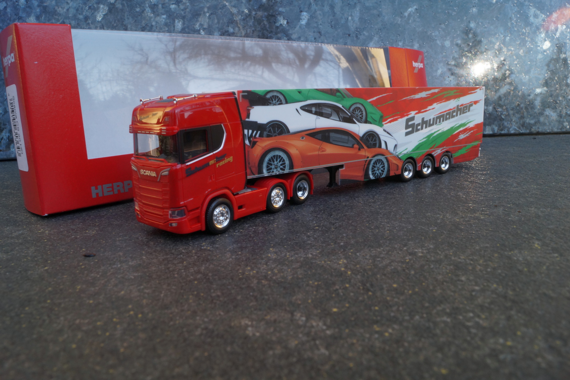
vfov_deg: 47.9
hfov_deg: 67.4
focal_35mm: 27
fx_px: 427
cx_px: 285
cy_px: 190
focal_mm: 18
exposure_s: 1/60
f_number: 18
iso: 400
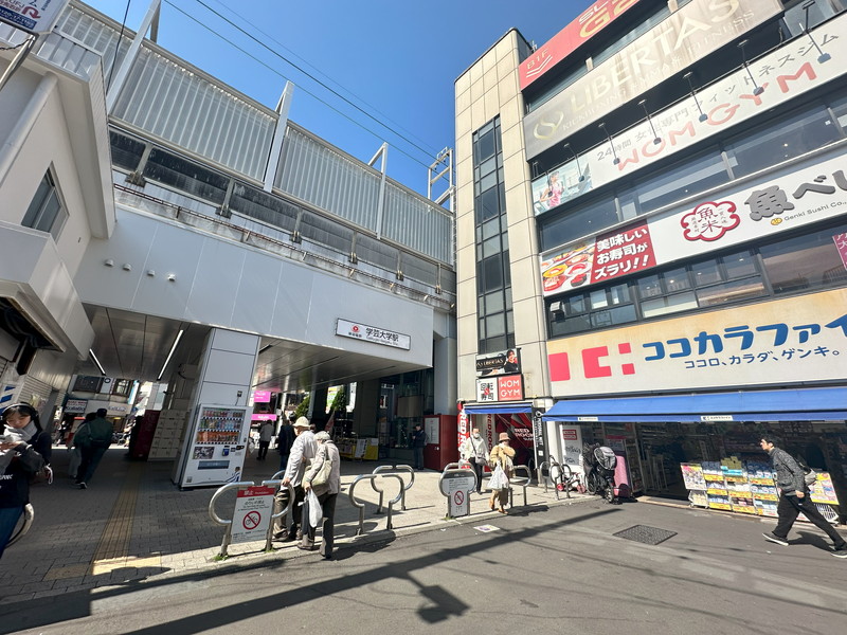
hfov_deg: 102.1
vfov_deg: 85.7
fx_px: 343
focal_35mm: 14
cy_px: 318
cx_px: 424
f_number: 2.2
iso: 40
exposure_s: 1/1335
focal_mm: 2.22
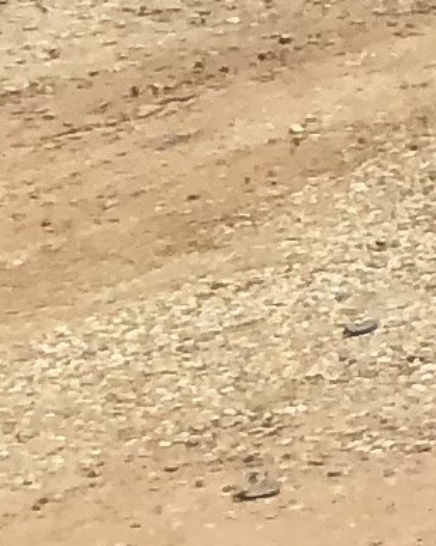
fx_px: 4584
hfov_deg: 4.6
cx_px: 2218
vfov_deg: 5.9
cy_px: -1539
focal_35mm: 284
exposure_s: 1/4367
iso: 25
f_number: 1.8
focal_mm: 3.99
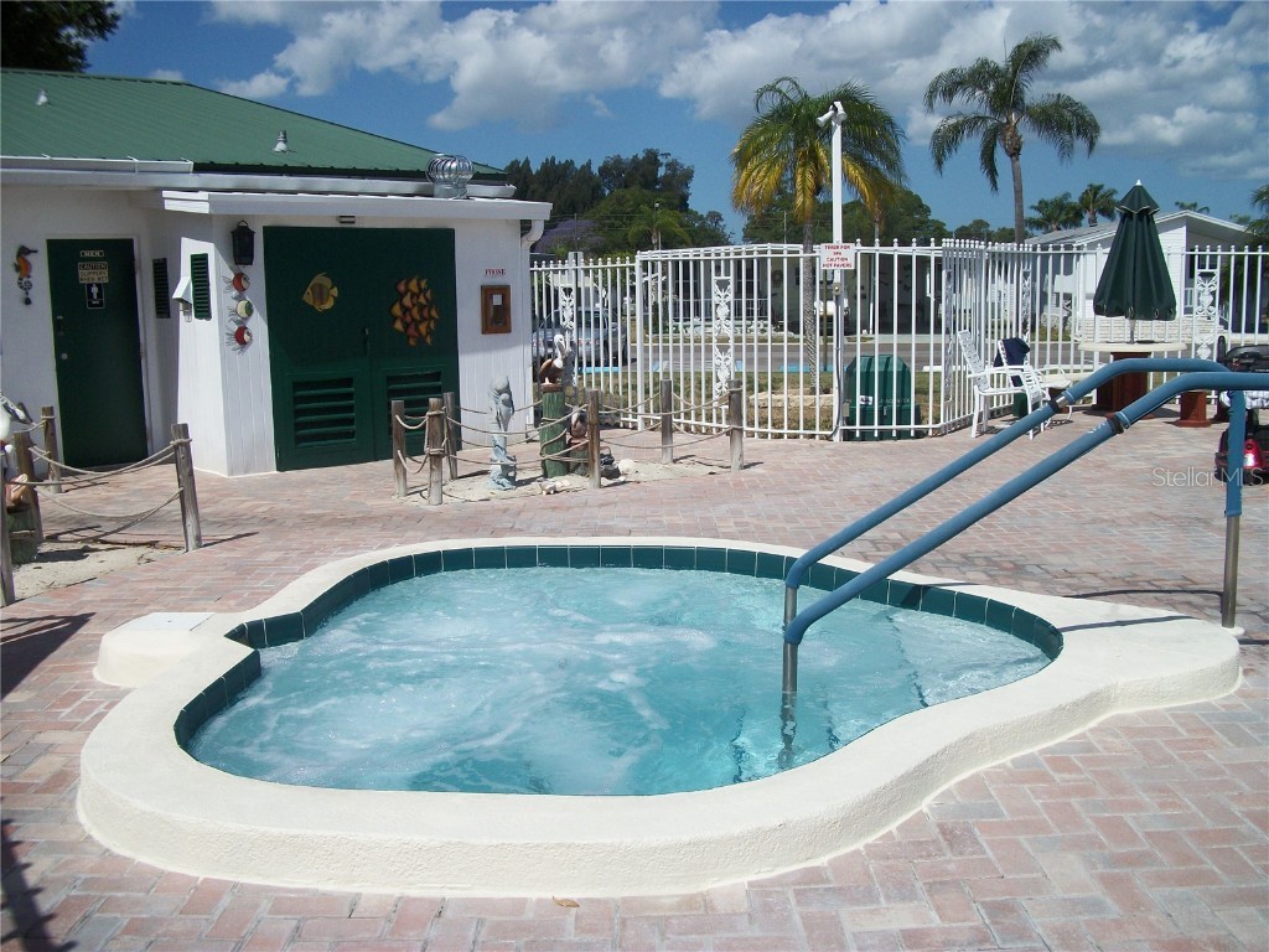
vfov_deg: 44.2
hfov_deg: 56.8
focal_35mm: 32
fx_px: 1173
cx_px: 634
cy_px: 476
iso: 80
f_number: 8.8
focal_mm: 5.7
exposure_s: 1/400
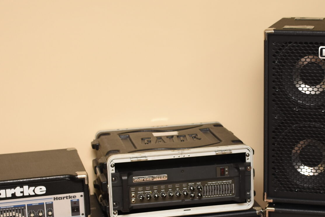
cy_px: 159
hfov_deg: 22.5
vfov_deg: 15.1
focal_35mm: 90
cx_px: 224
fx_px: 812
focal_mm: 26
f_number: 4.5
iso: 400
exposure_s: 1/125
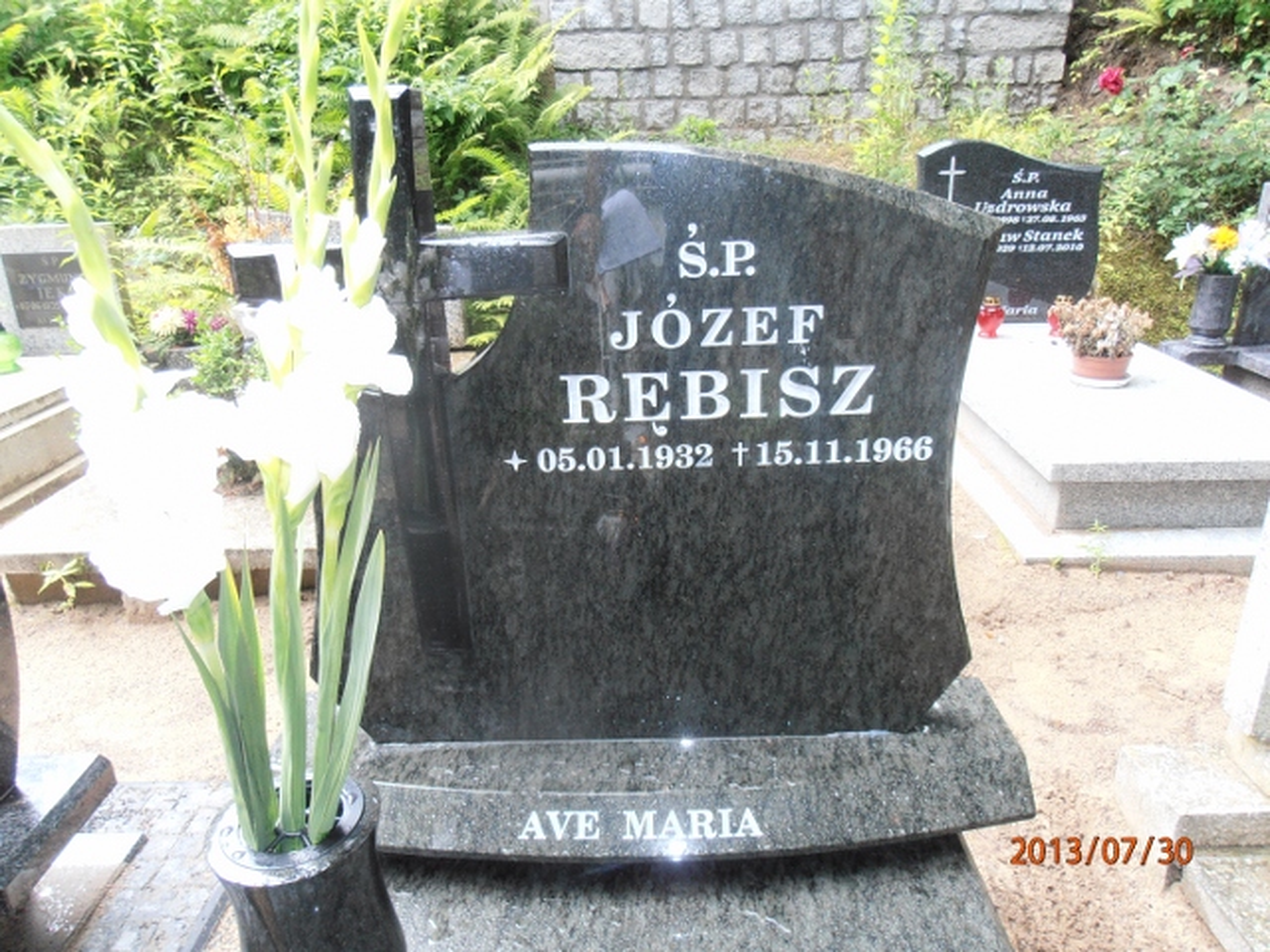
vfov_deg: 56.8
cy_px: 476
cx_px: 635
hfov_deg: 71.6
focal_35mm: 24
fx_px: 881
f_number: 3
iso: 125
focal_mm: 4.2
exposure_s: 1/30
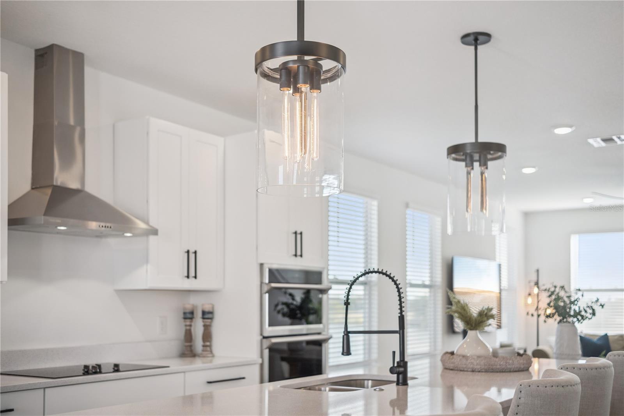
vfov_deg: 33.4
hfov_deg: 48.5
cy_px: 208
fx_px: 693
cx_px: 312
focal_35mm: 40
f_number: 2.5
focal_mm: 40
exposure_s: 1/1250
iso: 800
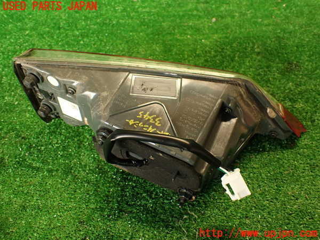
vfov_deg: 44.2
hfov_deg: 56.8
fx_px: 296
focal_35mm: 32
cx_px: 160
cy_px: 120
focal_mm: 5.79
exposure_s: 1/30
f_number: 2.4
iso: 250
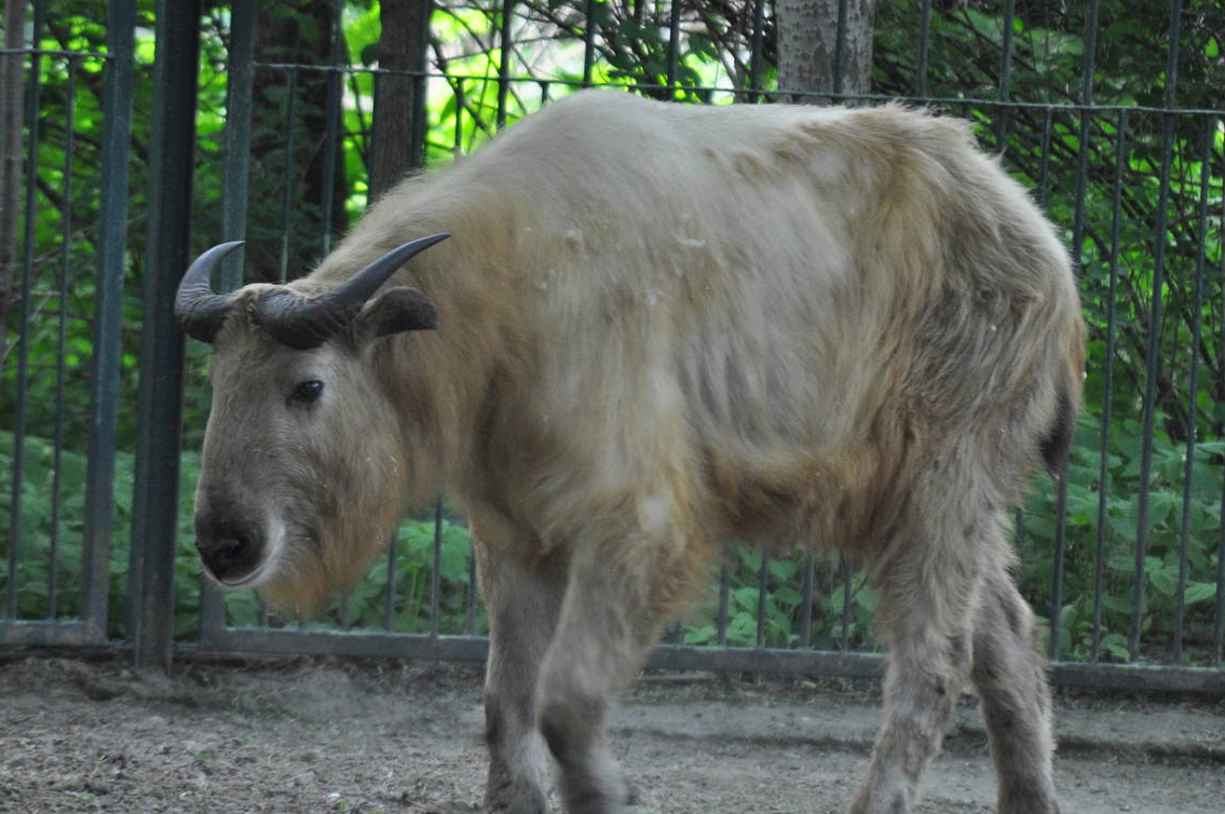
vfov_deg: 3.2
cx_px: 617
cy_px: 525
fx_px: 14377
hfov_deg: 4.9
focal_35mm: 423
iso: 800
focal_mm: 200
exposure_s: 1/125
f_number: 5.6
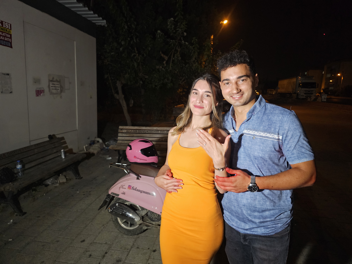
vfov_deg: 58.9
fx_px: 234
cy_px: 132
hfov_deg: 73.9
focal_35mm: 23
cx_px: 176
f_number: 1.7
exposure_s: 1/50
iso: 640
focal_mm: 6.3
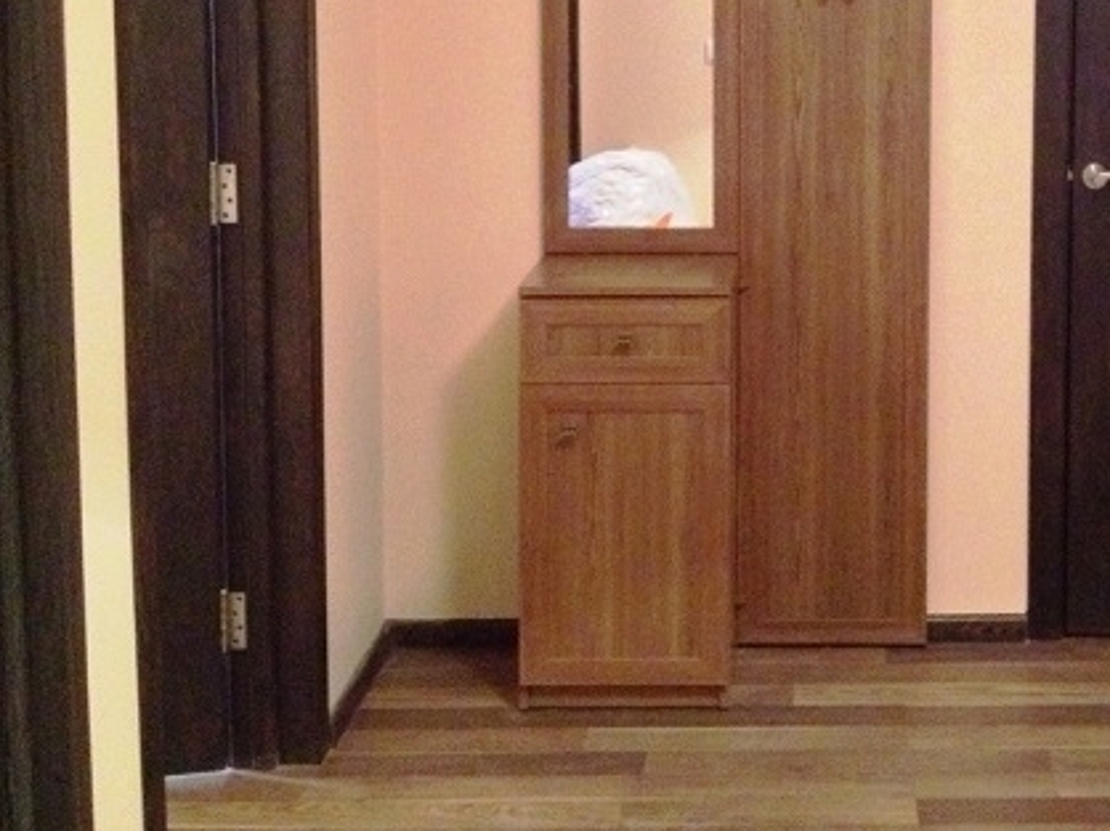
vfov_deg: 21.4
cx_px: 868
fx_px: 2147
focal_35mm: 67
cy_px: 88
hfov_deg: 28.4
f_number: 2.4
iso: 800
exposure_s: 1/15
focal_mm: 4.28
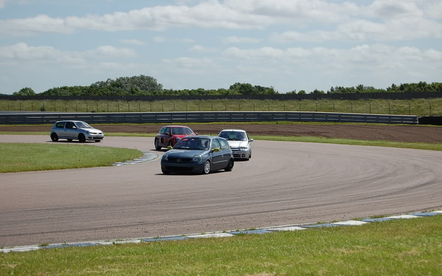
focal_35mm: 92
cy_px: 152
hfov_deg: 22.7
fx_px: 1103
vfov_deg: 14.3
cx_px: 230
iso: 200
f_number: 5.6
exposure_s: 1/1000
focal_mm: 55
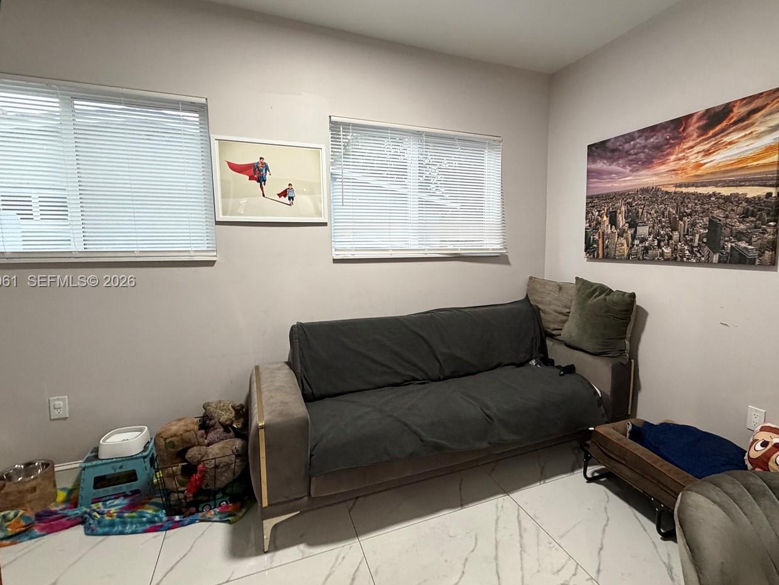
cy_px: 282
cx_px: 441
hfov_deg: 87.3
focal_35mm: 18
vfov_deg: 71.6
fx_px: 405
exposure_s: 1/60
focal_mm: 2.22
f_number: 2.2
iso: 400
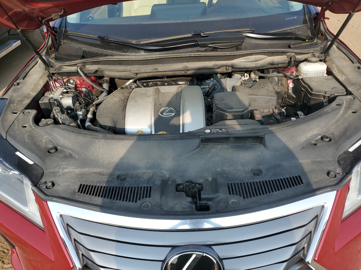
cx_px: 180
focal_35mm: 26
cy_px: 135
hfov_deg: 67.3
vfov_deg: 53.1
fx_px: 271
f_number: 1.5
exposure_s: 1/1111
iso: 50
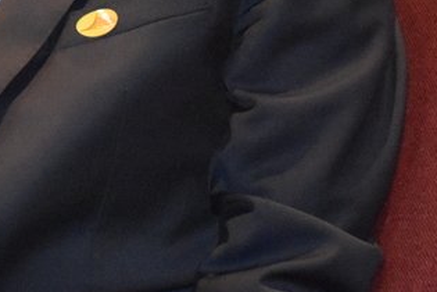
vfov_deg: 6.6
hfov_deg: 9.6
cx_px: -272
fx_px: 2500
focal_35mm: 206
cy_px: -120
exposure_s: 1/60
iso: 5600
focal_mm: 36
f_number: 4.8
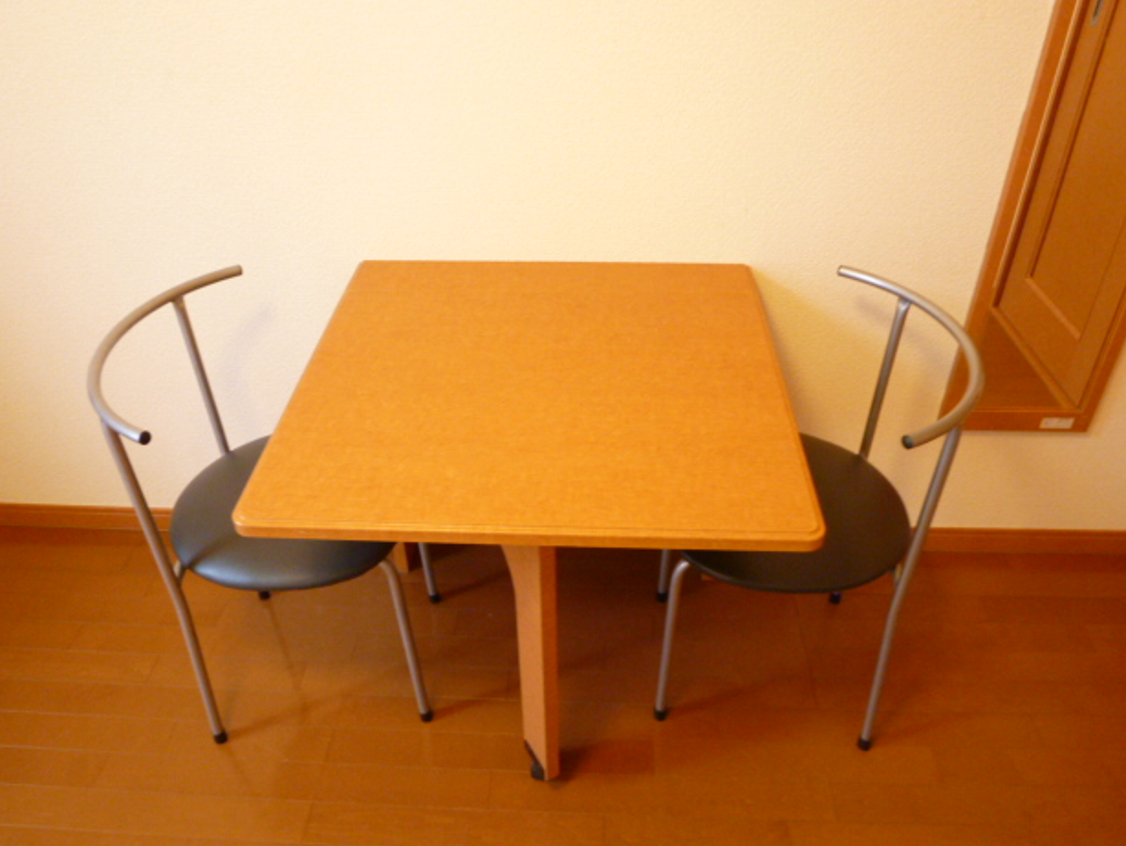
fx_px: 846
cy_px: 425
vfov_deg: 53.1
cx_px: 551
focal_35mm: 26
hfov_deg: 67.3
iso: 400
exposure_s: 1/6
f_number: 2.8
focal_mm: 4.5
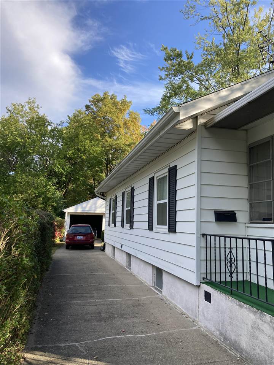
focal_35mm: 28
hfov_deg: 49.7
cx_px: 137
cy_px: 182
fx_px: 296
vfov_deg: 63.4
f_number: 1.8
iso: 20
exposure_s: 1/787
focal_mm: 3.99
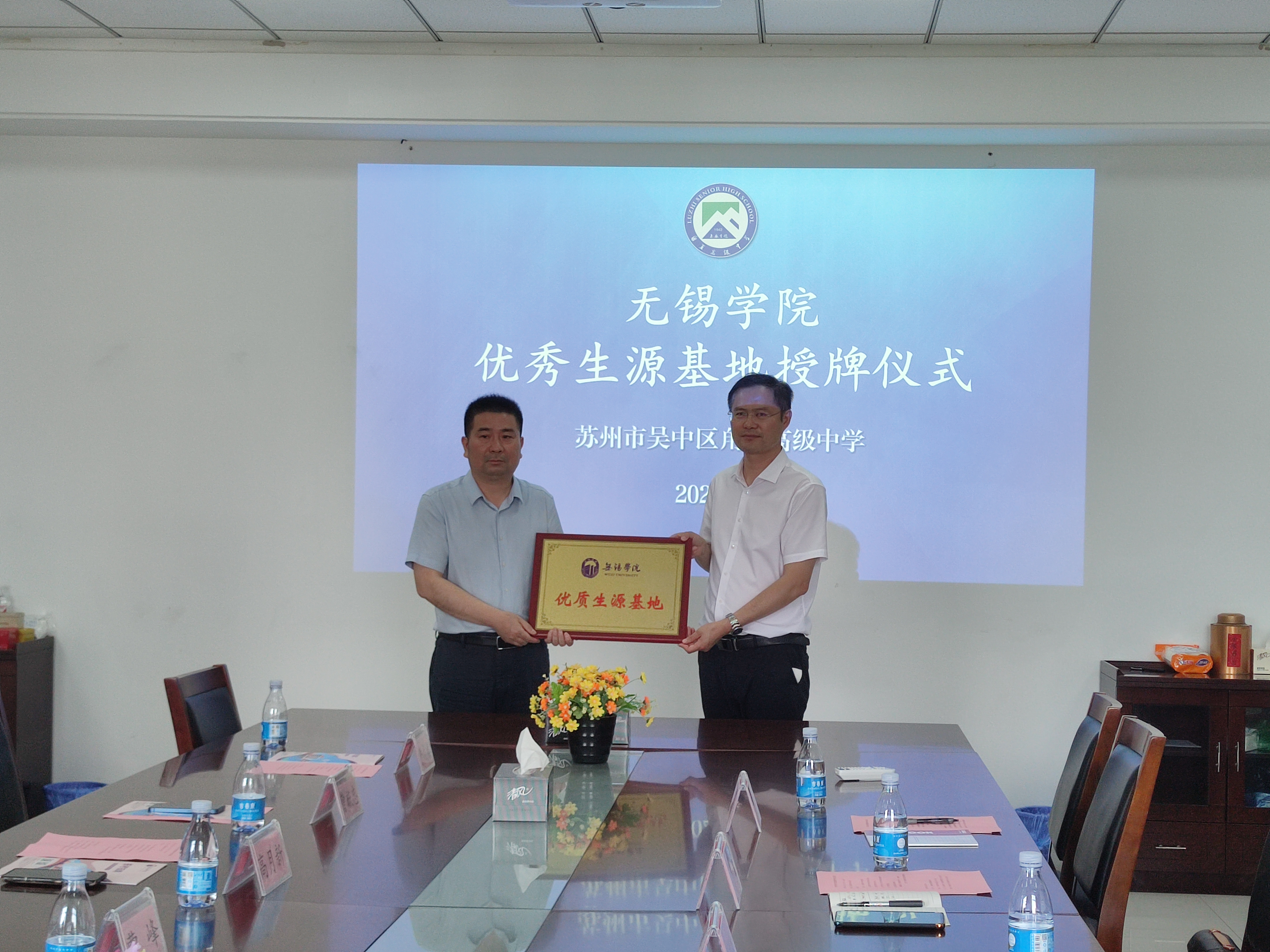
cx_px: 635
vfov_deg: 26.1
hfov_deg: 34.3
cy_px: 476
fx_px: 2055
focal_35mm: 56
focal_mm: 6.72
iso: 89
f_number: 1.69
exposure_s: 1/100
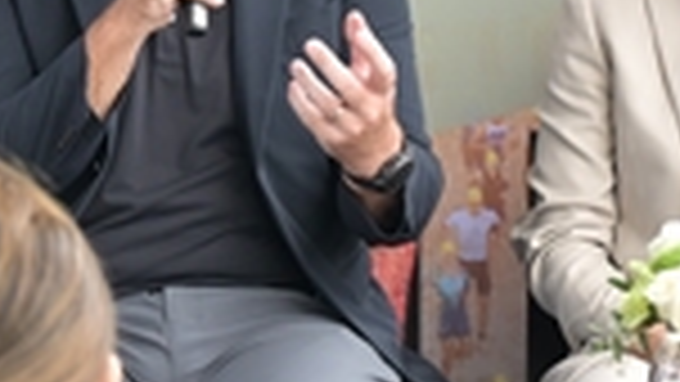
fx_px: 6889
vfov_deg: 3.2
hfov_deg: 5.6
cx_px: 732
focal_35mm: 382
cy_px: 43
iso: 320
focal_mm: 51
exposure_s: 1/250
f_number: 4.5
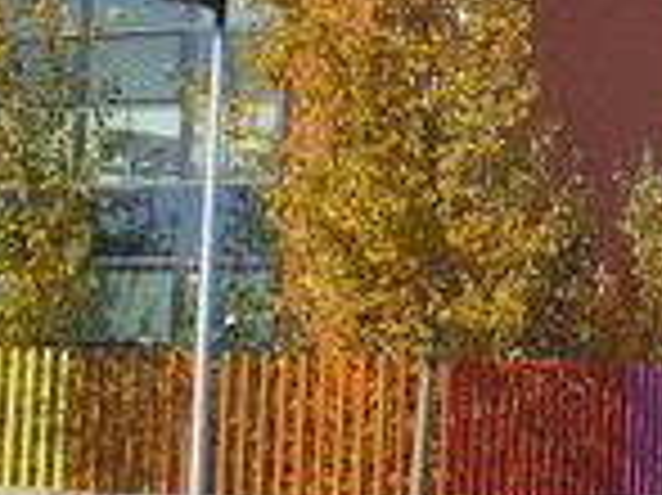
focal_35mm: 129
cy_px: 70
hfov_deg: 14.5
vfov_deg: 11.4
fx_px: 2465
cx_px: 910
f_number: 4.6
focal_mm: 6.3
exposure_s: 1/400
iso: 64
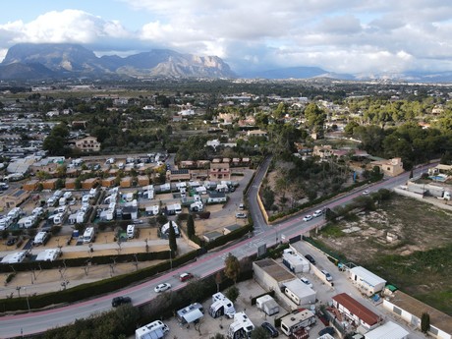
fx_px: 313
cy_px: 170
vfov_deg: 56.8
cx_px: 226
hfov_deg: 71.6
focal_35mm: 24
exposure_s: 1/240
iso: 100
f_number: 2.8
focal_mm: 4.5
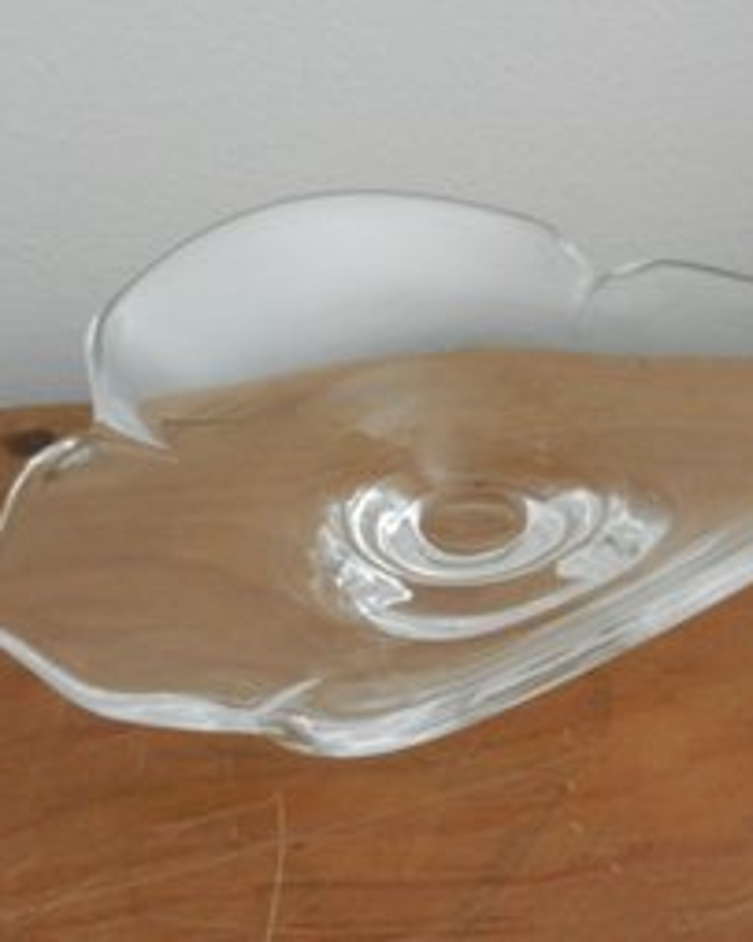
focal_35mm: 33
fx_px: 920
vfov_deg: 54.2
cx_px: 428
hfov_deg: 44.4
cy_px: 473
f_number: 3.5
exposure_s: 1/25
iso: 640
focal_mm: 4.5
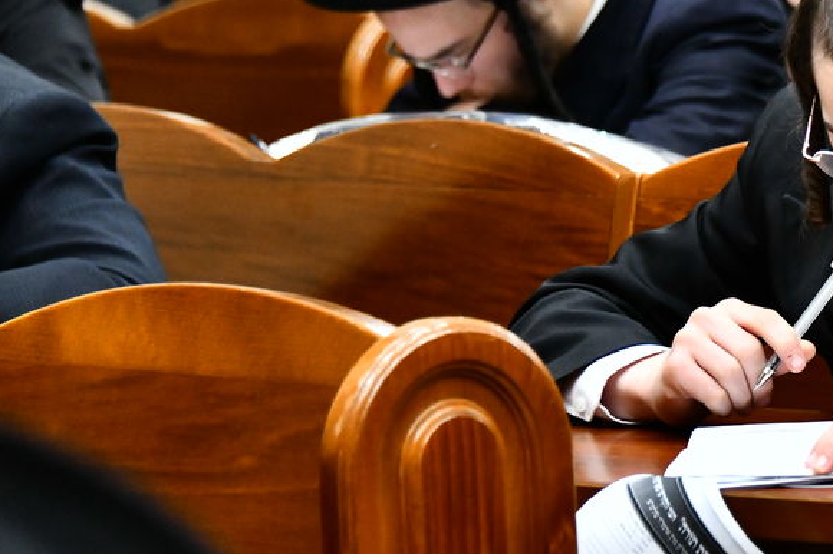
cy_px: 212
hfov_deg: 6.3
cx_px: 906
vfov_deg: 4.2
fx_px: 7539
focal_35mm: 326
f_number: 5.6
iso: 3200
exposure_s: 1/125
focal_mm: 135
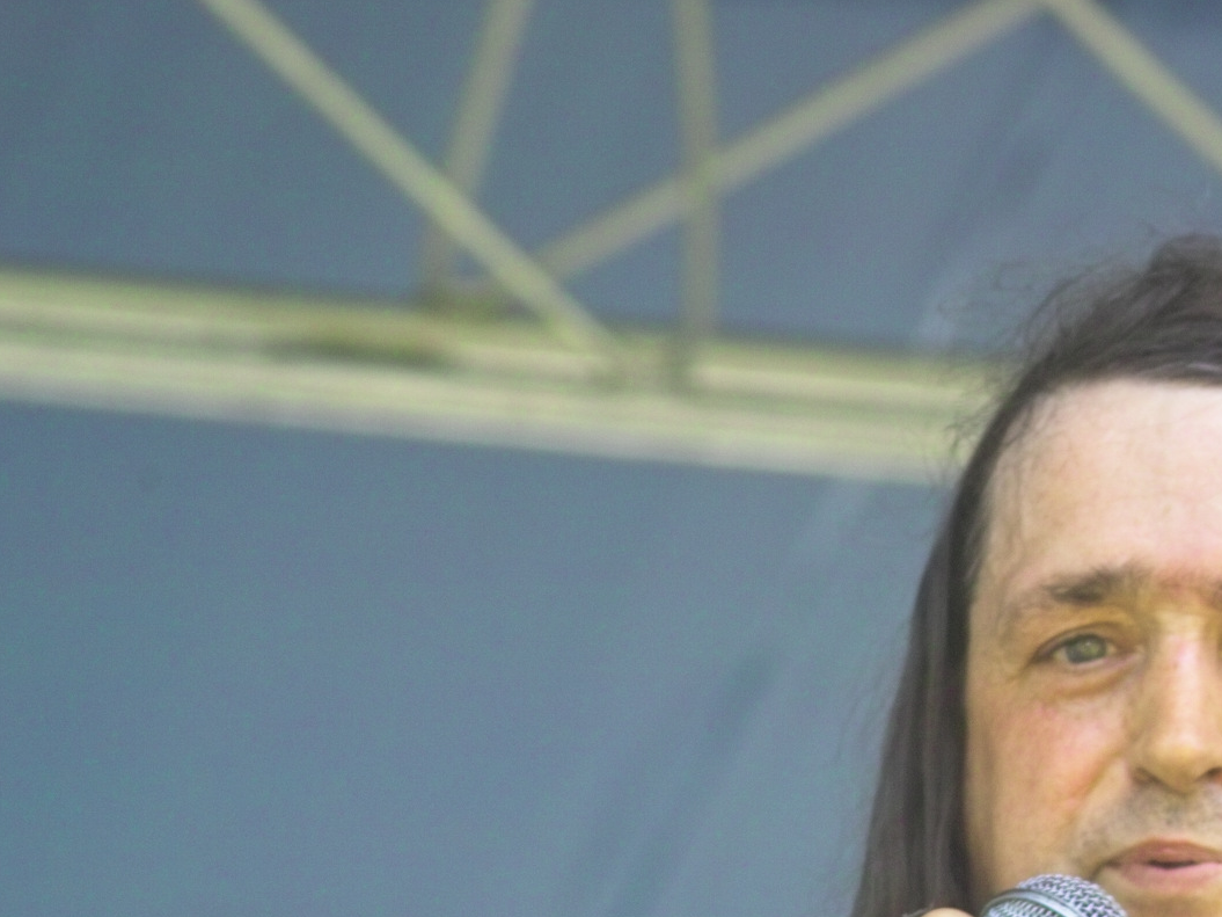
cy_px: 842
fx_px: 13060
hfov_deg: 5.3
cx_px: 1133
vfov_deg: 4.0
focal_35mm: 370
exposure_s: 1/180
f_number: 4
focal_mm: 105
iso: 200
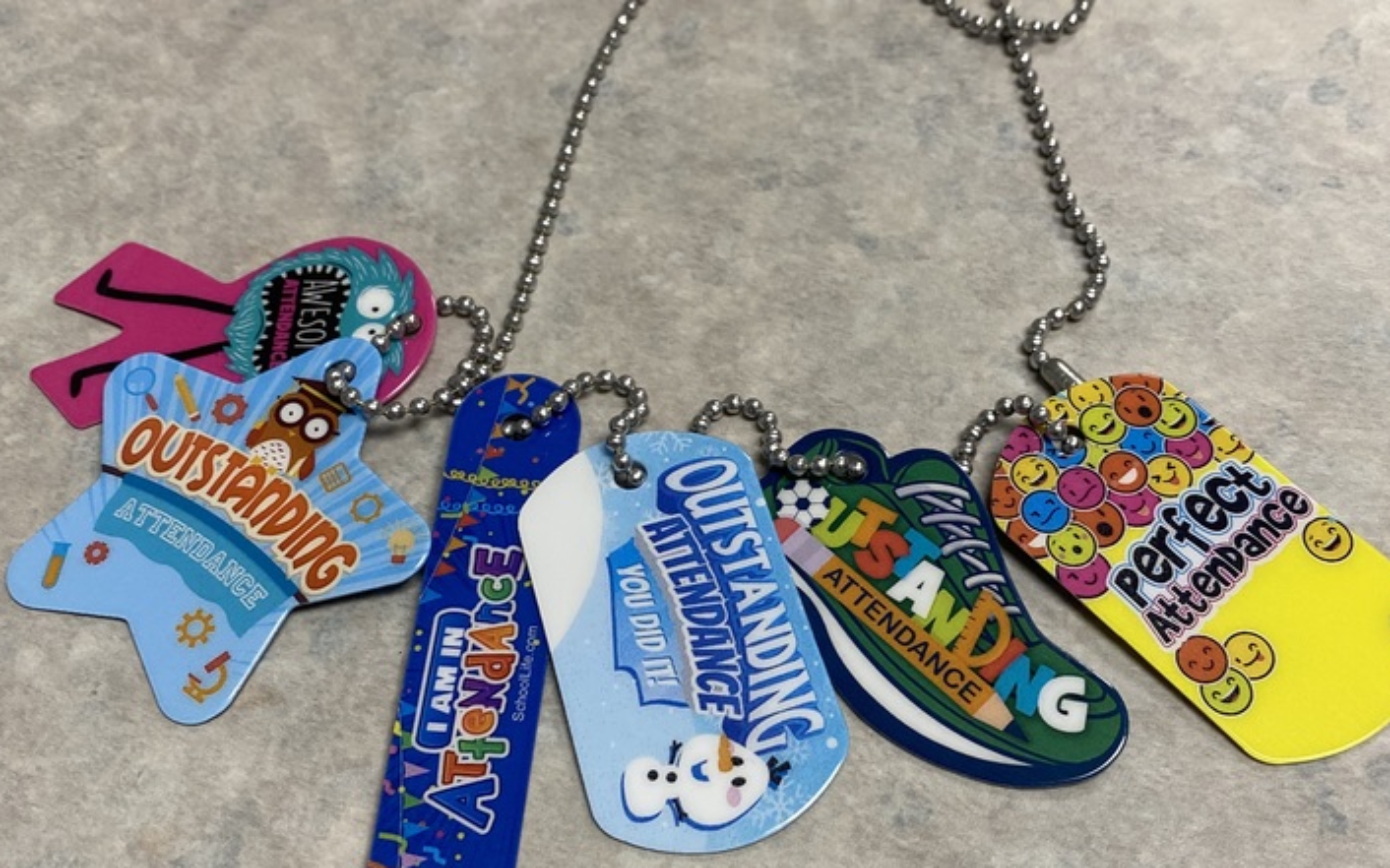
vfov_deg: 32.0
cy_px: 472
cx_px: 727
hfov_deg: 49.3
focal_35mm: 40
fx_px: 1515
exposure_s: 1/60
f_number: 1.8
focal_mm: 4.25
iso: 64
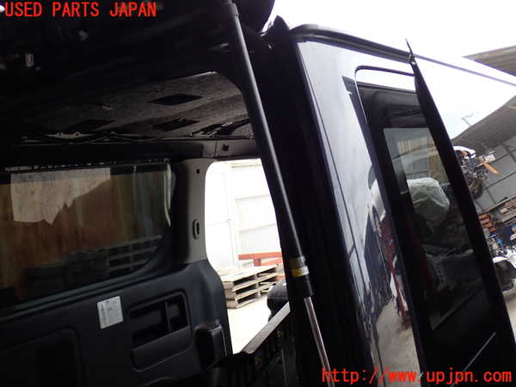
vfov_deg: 35.1
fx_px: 611
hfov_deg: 45.8
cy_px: 194
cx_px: 258
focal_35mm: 41
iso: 125
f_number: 2.8
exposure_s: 1/80
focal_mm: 7.31
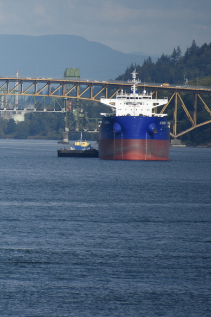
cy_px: 98
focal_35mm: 658
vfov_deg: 3.1
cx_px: -133
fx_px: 5788
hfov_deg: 2.1
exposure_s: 1/640
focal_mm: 300
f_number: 6.3
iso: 100
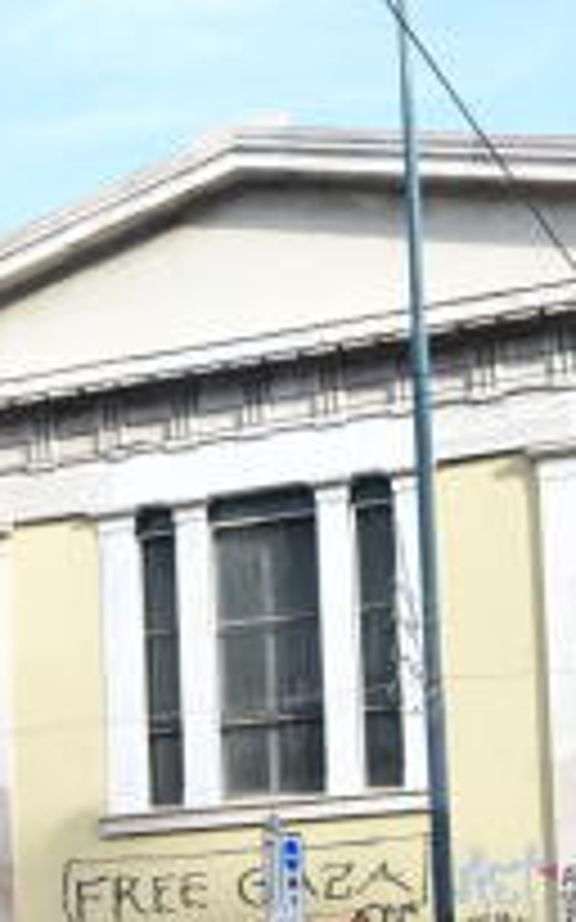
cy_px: 980
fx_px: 2312
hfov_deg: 13.7
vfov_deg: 21.5
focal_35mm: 92
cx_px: -144
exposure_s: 1/400
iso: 640
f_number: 8
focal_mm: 28
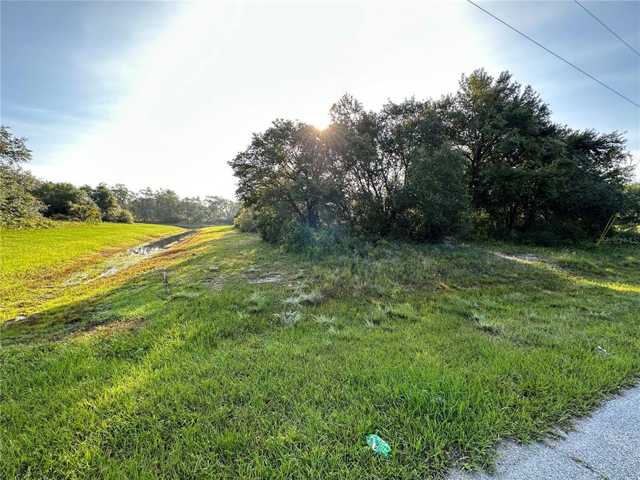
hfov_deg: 102.1
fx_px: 259
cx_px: 320
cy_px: 240
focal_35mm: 14
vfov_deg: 85.7
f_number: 2.2
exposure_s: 1/289
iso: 40
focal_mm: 2.22
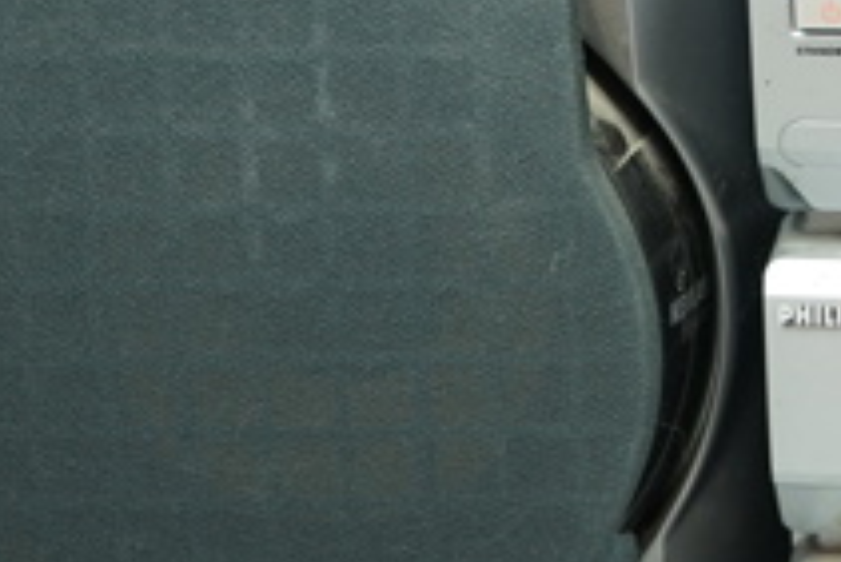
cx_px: 1491
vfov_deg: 9.1
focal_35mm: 149
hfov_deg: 12.6
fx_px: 3483
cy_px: -100
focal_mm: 35
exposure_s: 1/60
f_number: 4
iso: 320
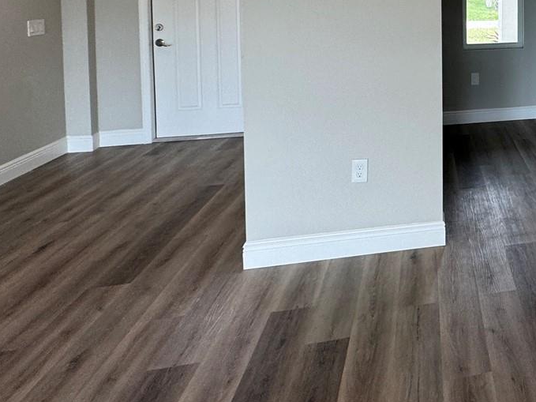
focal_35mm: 33
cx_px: 551
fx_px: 511
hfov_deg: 45.5
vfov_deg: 38.2
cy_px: 0
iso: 64
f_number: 2.2
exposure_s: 1/120
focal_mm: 2.22
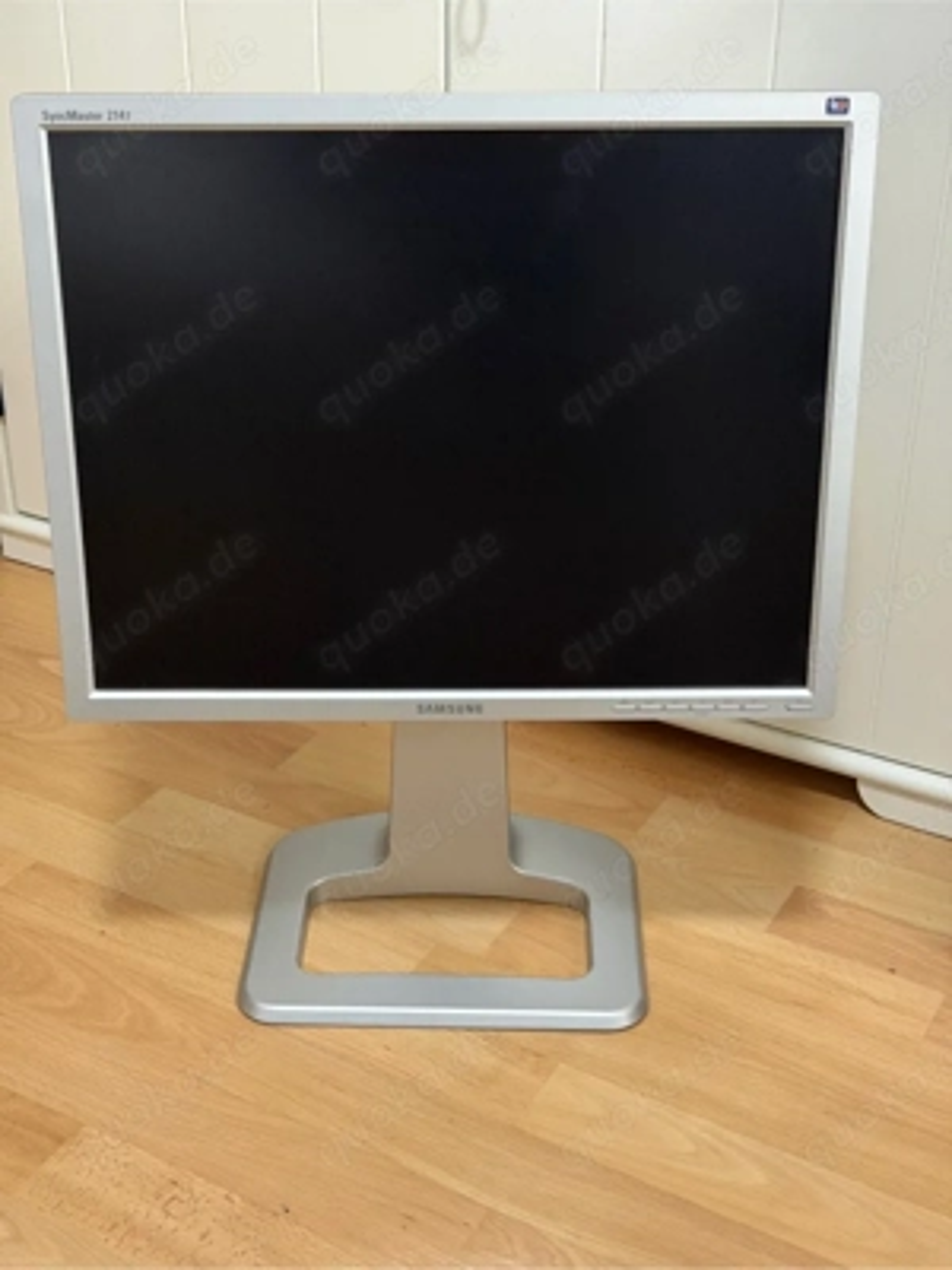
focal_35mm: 48
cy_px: 635
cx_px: 476
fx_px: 1760
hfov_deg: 30.3
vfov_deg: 39.7
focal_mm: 6.76
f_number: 1.78
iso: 640
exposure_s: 1/30
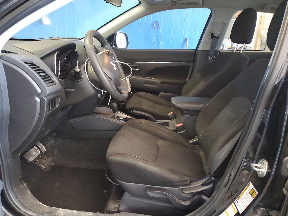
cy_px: 108
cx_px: 144
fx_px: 216
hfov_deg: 67.3
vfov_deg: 53.1
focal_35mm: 26
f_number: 1.5
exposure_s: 1/33
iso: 290
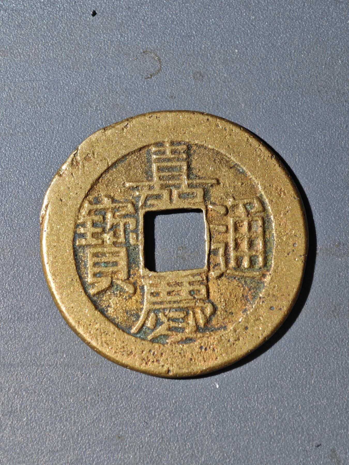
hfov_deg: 15.1
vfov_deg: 20.0
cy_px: 232
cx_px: 174
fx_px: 1317
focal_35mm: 98
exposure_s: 1/100
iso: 160
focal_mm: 9
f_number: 2
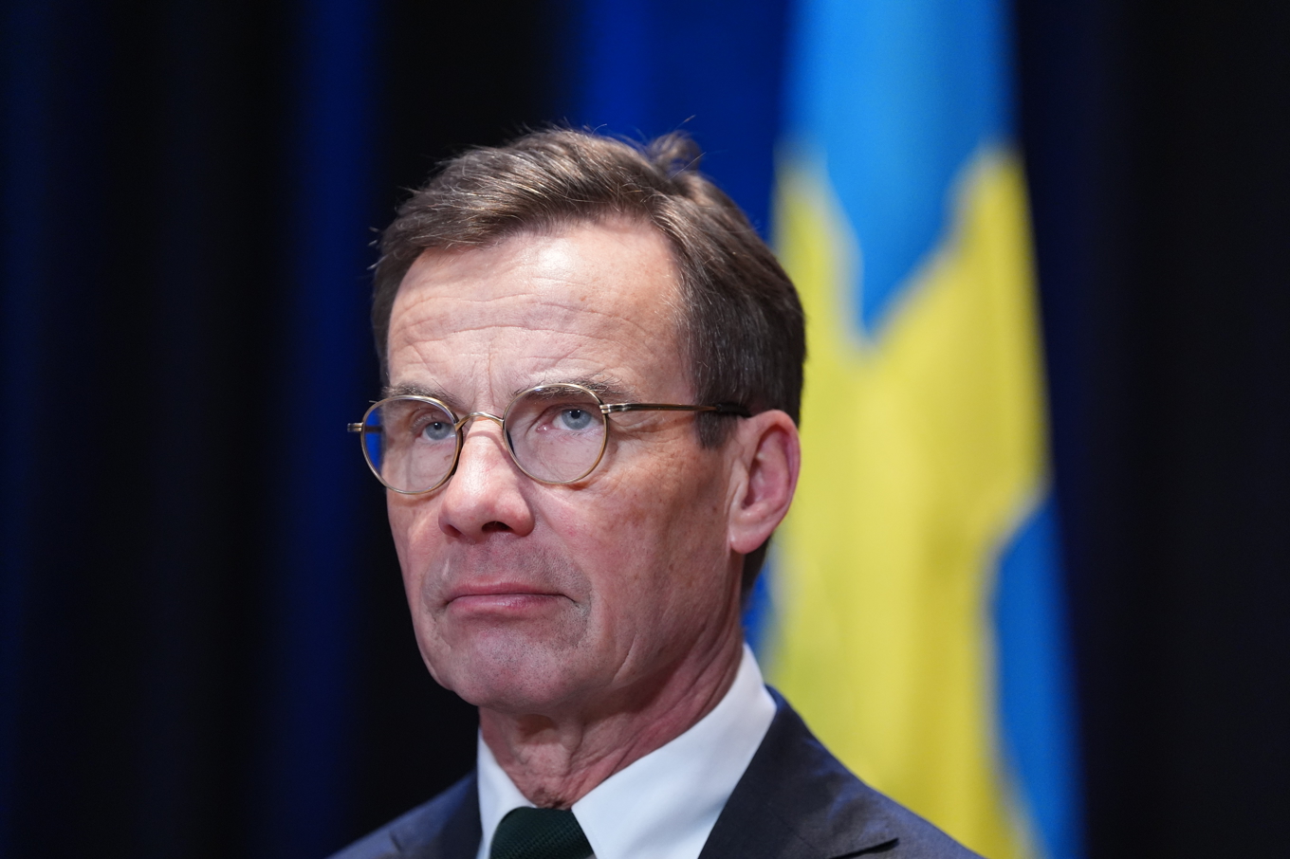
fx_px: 7164
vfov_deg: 6.9
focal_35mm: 200
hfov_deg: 10.3
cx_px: 645
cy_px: 430
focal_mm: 200
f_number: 2.8
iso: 3200
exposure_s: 1/400
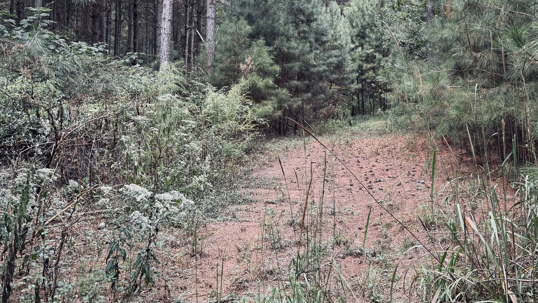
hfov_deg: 49.2
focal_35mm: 41
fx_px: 585
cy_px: 63
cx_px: 315
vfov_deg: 28.4
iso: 80
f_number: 1.78
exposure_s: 1/163
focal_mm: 6.76
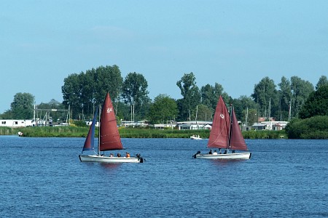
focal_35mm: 203
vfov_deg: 6.8
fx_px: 1849
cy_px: 109
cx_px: 164
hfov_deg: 10.1
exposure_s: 1/350
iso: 400
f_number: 13
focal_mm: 135
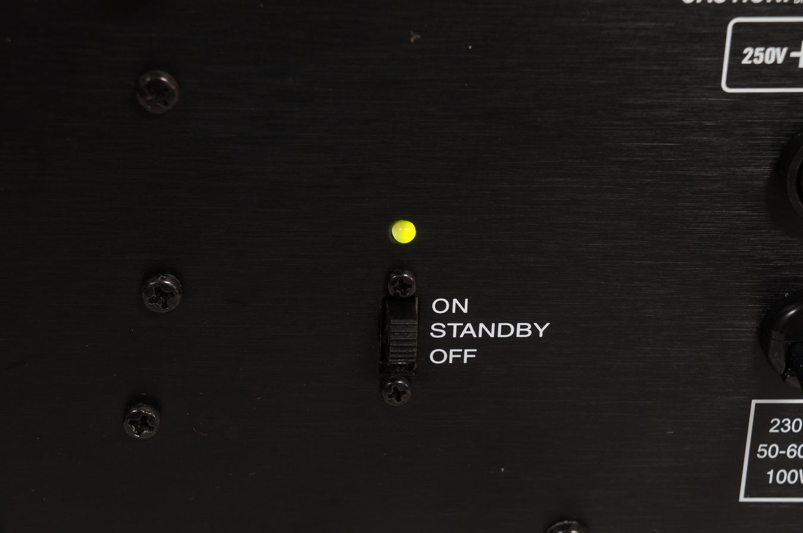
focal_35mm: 82
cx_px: 402
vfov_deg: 16.5
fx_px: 1837
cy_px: 266
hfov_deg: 24.7
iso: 200
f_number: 9
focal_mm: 55
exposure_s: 1/6
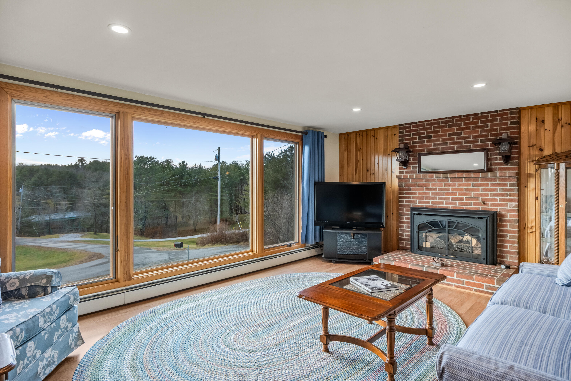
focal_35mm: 19
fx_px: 301
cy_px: 190
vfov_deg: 64.6
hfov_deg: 86.9
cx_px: 286
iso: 500
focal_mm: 12.7
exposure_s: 1/6
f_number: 8
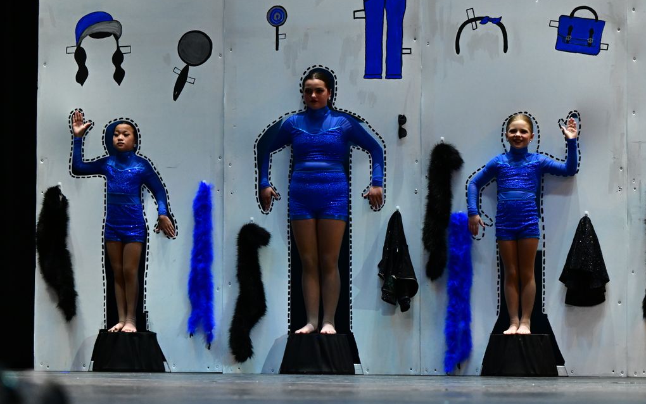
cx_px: 324
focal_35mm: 135
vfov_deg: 9.7
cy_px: 198
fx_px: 2377
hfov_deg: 15.5
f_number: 3.2
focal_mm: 88
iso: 5000
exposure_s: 1/640
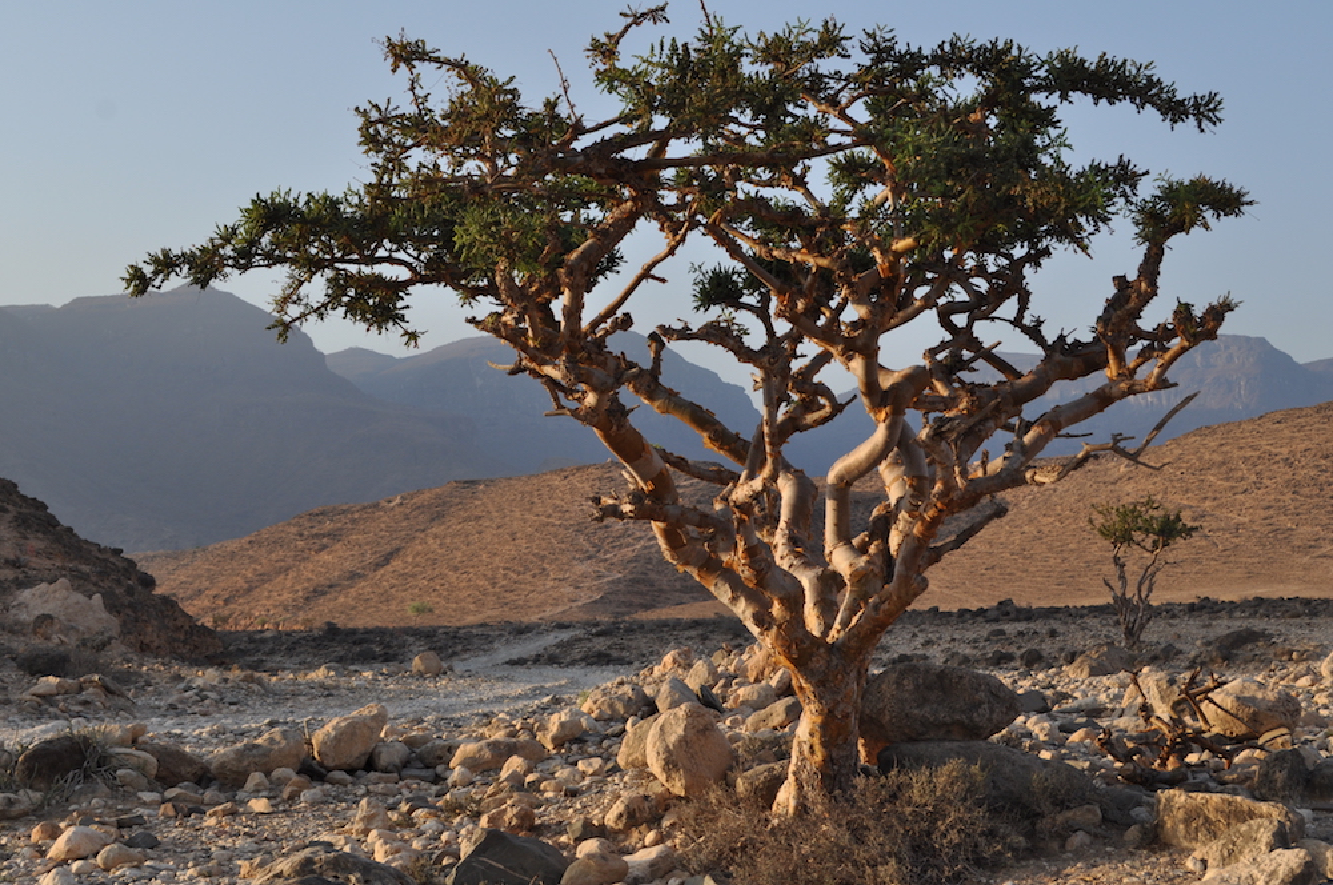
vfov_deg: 23.7
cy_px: 442
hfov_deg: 35.1
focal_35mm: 57
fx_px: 2108
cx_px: 666
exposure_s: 1/250
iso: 200
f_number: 8
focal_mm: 38
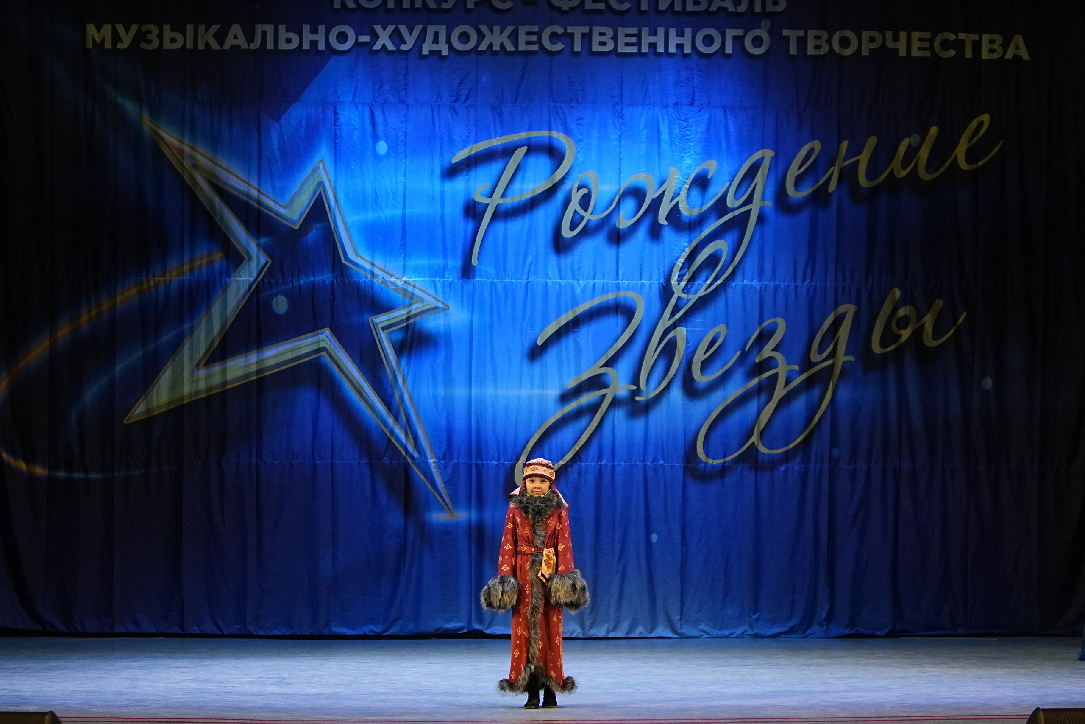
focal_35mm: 105
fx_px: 3165
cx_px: 542
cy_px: 362
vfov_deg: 13.0
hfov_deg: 19.5
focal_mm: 70
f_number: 2.8
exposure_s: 1/400
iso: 2000
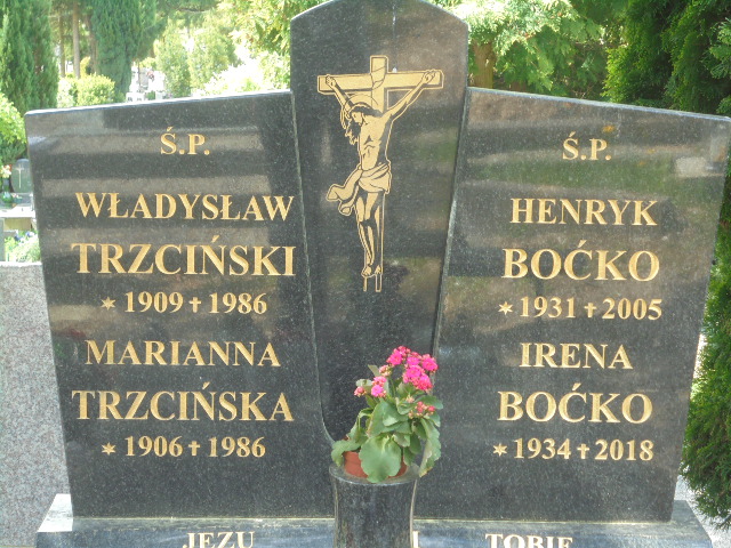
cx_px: 366
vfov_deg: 17.8
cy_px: 274
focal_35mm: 83
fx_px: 1753
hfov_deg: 23.6
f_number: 6.7
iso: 100
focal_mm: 14.9
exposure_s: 1/30
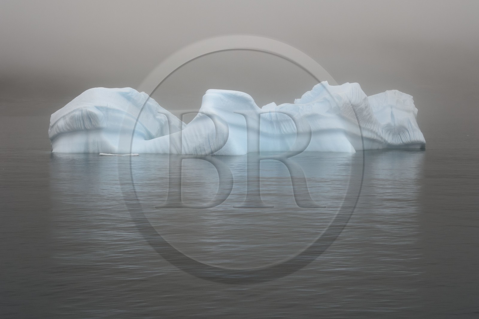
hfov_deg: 16.8
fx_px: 1622
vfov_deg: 11.2
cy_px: 160
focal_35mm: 122
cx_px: 240
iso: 400
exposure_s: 1/250
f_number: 11
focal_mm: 122
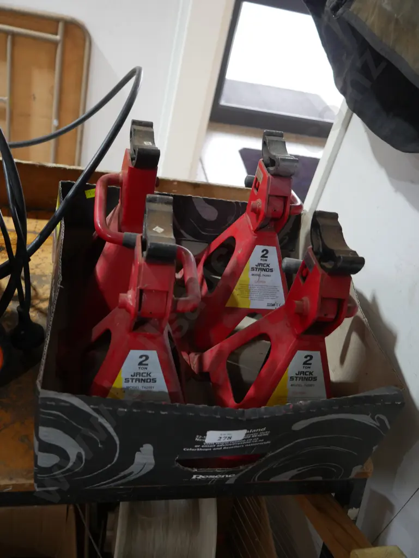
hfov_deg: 44.2
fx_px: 516
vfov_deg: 56.8
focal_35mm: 32
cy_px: 279
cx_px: 210
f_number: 3.6
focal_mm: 16
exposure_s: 1/60
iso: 1000
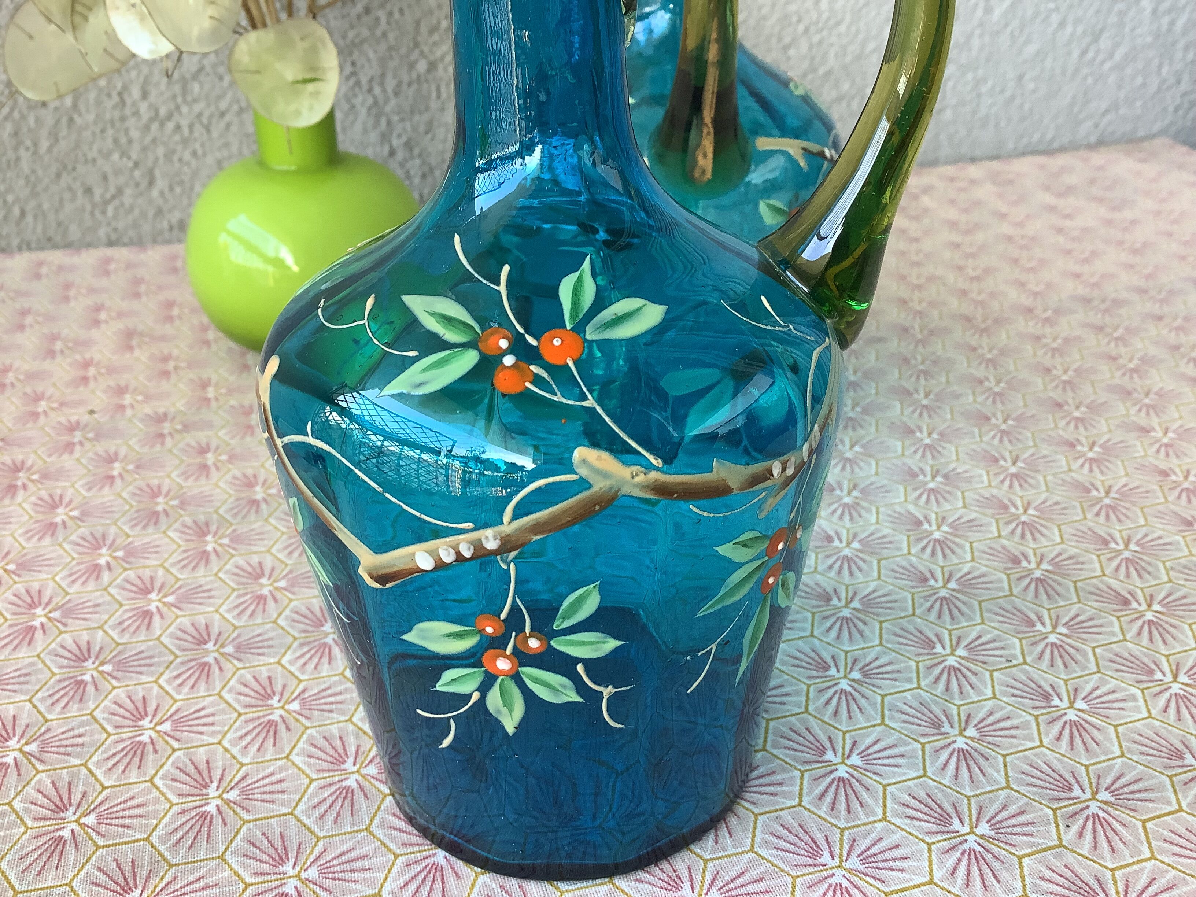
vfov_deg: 45.4
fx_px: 1071
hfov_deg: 58.4
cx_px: 598
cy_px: 448
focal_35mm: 31
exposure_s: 1/60
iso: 64
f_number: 2.4
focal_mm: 3.3
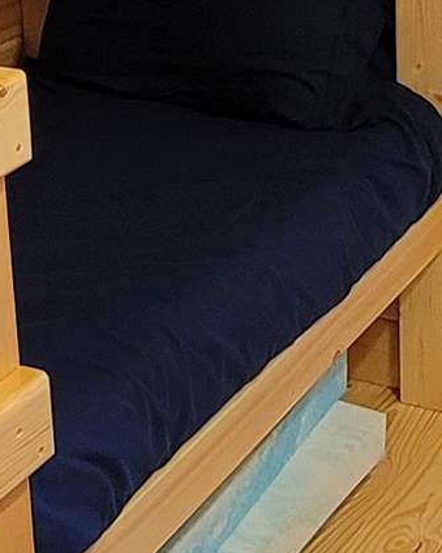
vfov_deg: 20.1
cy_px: -5
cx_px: 4
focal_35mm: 92
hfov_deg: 16.4
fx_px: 1505
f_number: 2.2
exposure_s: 1/40
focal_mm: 2.2
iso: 320
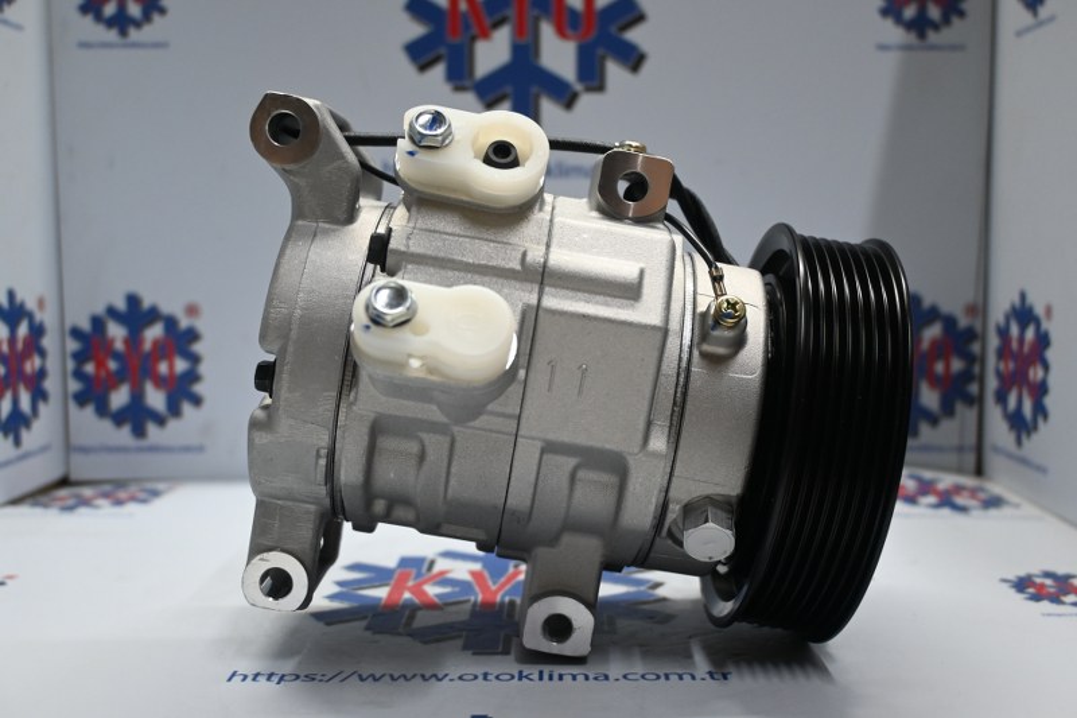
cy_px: 359
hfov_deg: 51.3
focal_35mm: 38
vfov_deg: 35.5
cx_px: 538
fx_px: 1122
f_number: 4.2
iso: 1100
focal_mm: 25
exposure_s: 1/125
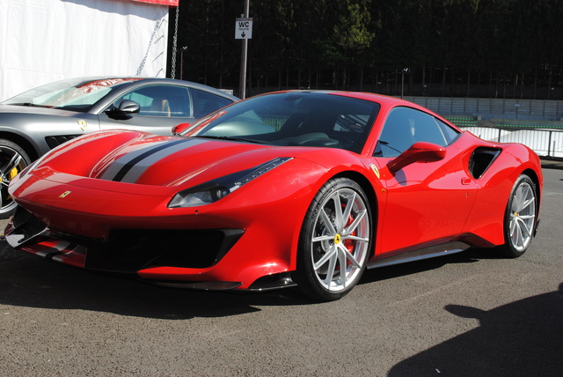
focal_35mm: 48
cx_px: 282
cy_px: 188
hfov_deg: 41.1
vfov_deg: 28.1
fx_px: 751
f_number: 8
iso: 100
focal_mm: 32
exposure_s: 1/200
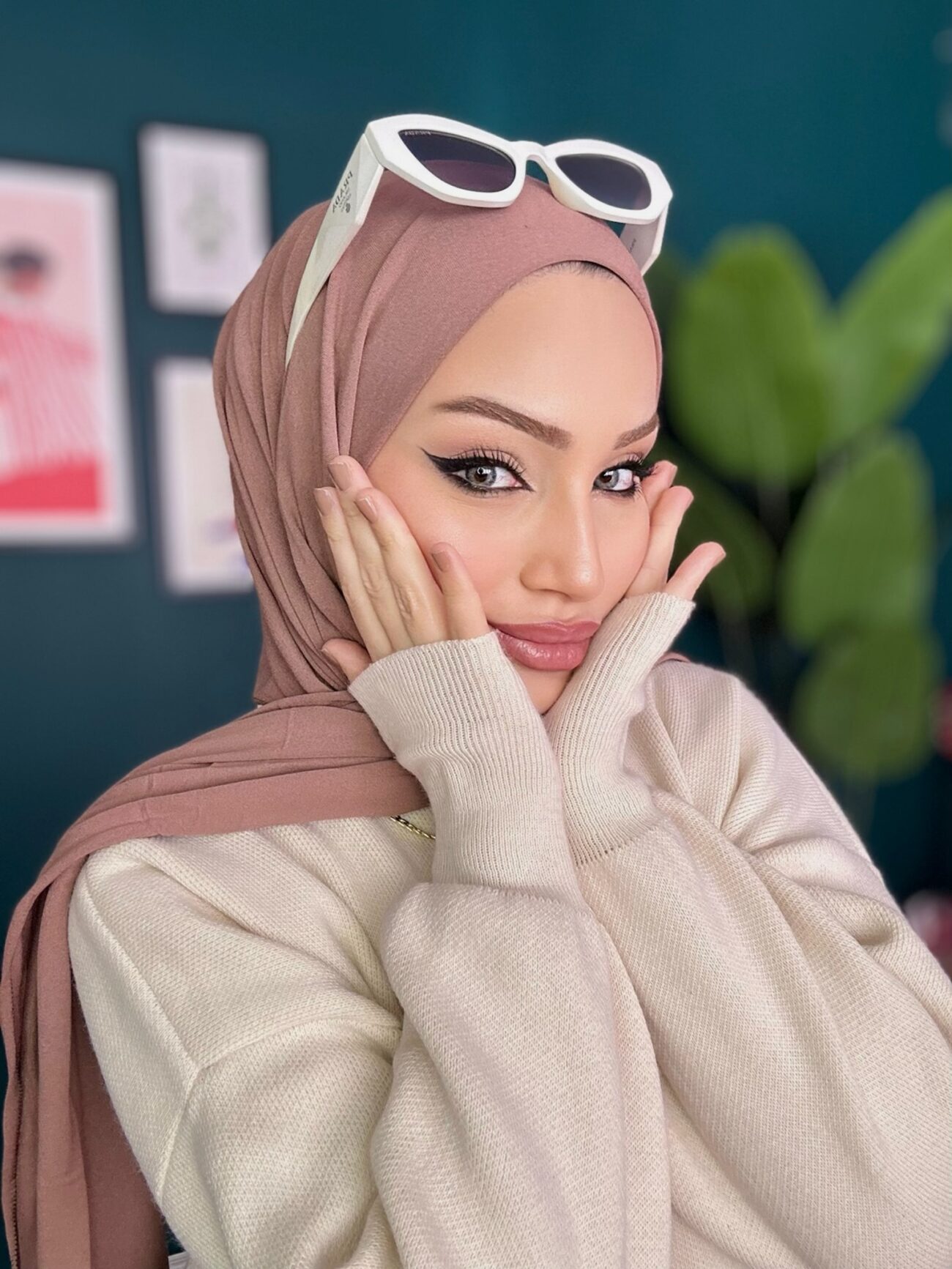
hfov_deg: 46.8
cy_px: 634
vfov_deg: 60.0
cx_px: 476
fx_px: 1100
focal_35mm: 30
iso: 80
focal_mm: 2.69
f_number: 1.9
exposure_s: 1/121
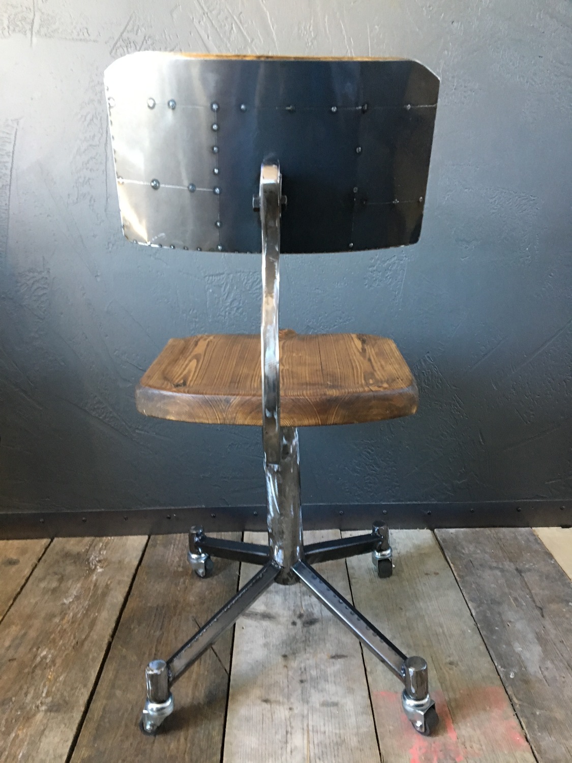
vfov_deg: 61.7
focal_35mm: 29
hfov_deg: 48.2
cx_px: 286
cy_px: 382
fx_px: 639
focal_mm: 4.15
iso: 200
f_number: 2.2
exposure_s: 1/20
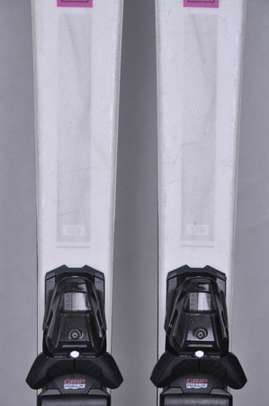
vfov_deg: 13.1
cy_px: 203
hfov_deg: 8.7
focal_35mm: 158
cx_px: 134
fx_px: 1769
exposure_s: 1/125
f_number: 9.5
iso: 3200
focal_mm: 105
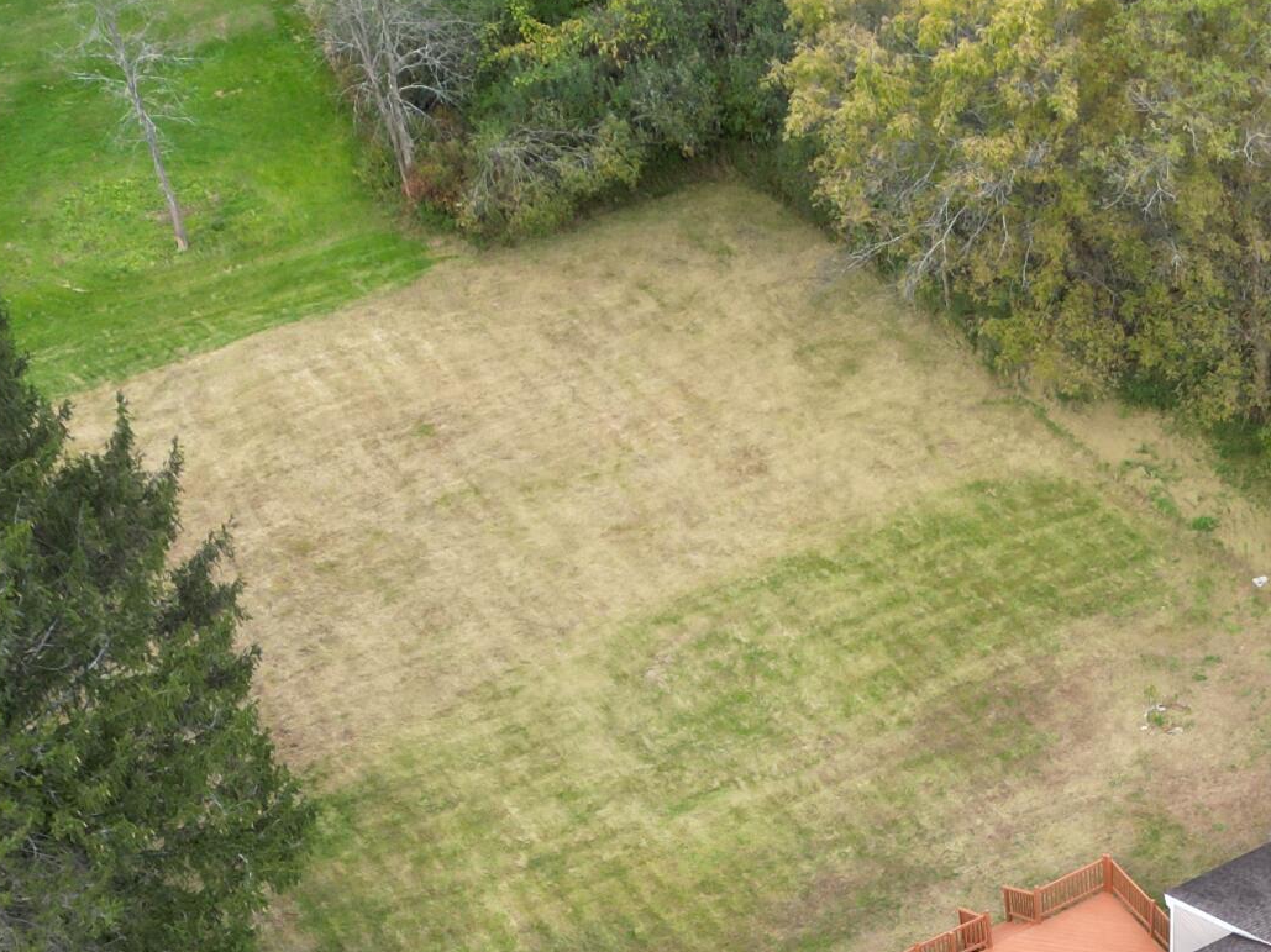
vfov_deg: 19.4
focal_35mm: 70
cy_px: 1235
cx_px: 1108
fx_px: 2569
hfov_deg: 27.0
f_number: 1.7
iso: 100
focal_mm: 6.72
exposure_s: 1/160
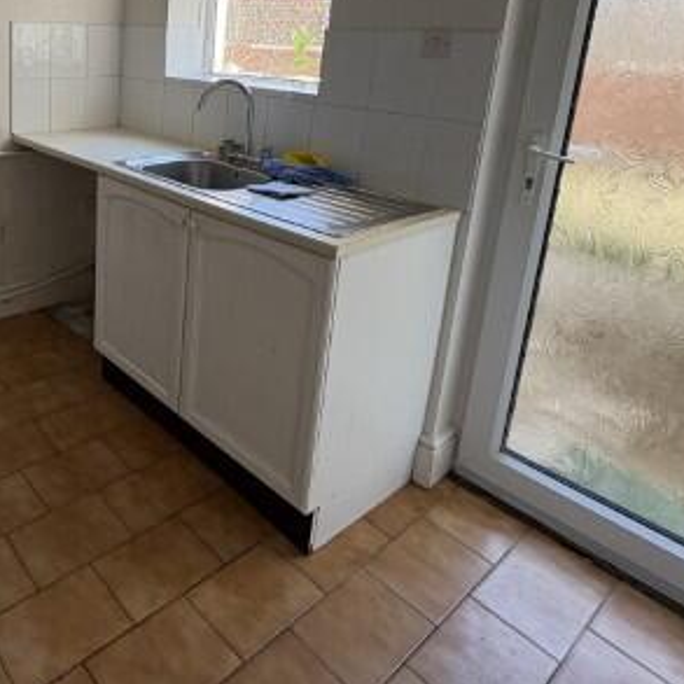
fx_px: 604
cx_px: 107
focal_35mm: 27
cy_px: 170
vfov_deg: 56.2
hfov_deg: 53.8
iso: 160
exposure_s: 1/99
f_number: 2.2
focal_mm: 2.22
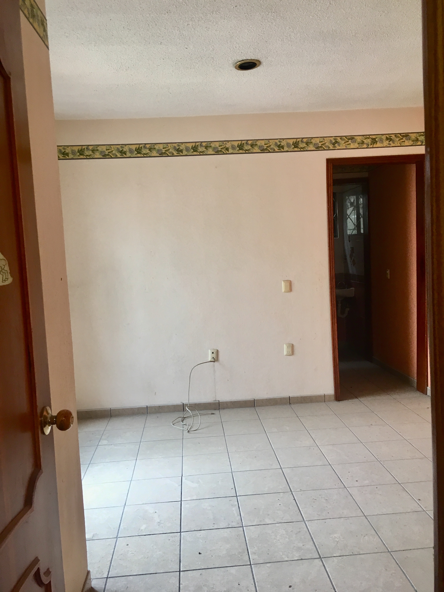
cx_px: 222
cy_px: 296
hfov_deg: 48.2
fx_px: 496
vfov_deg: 61.7
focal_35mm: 29
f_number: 2.2
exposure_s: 1/30
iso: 40
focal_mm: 4.15
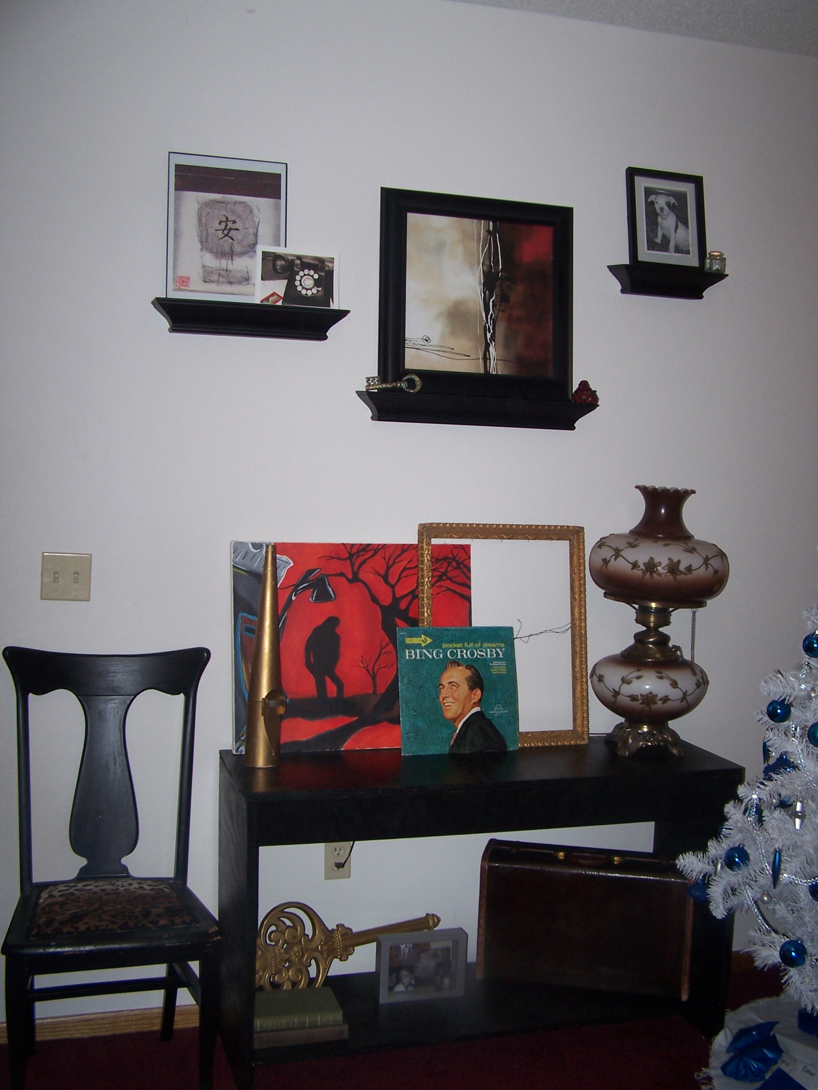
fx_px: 1197
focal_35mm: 38
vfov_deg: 49.0
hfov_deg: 37.7
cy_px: 545
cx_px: 409
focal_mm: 6.3
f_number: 2.8
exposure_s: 1/60
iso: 80
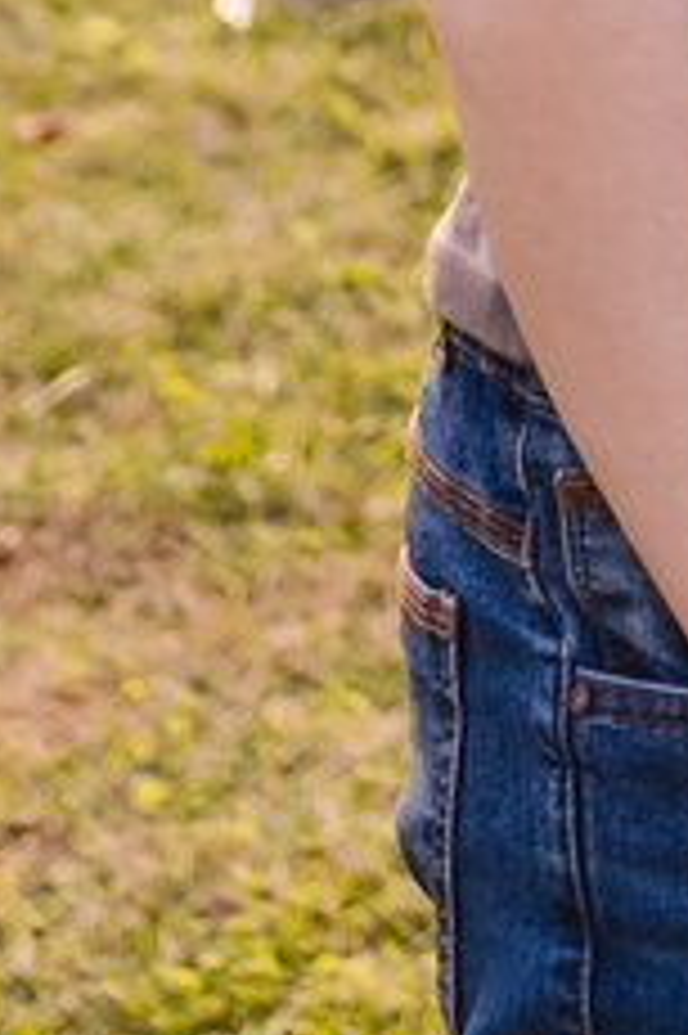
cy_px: -1894
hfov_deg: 4.8
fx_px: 7866
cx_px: 1871
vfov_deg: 6.9
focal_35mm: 274
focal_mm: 35
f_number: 2.8
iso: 400
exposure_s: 1/500
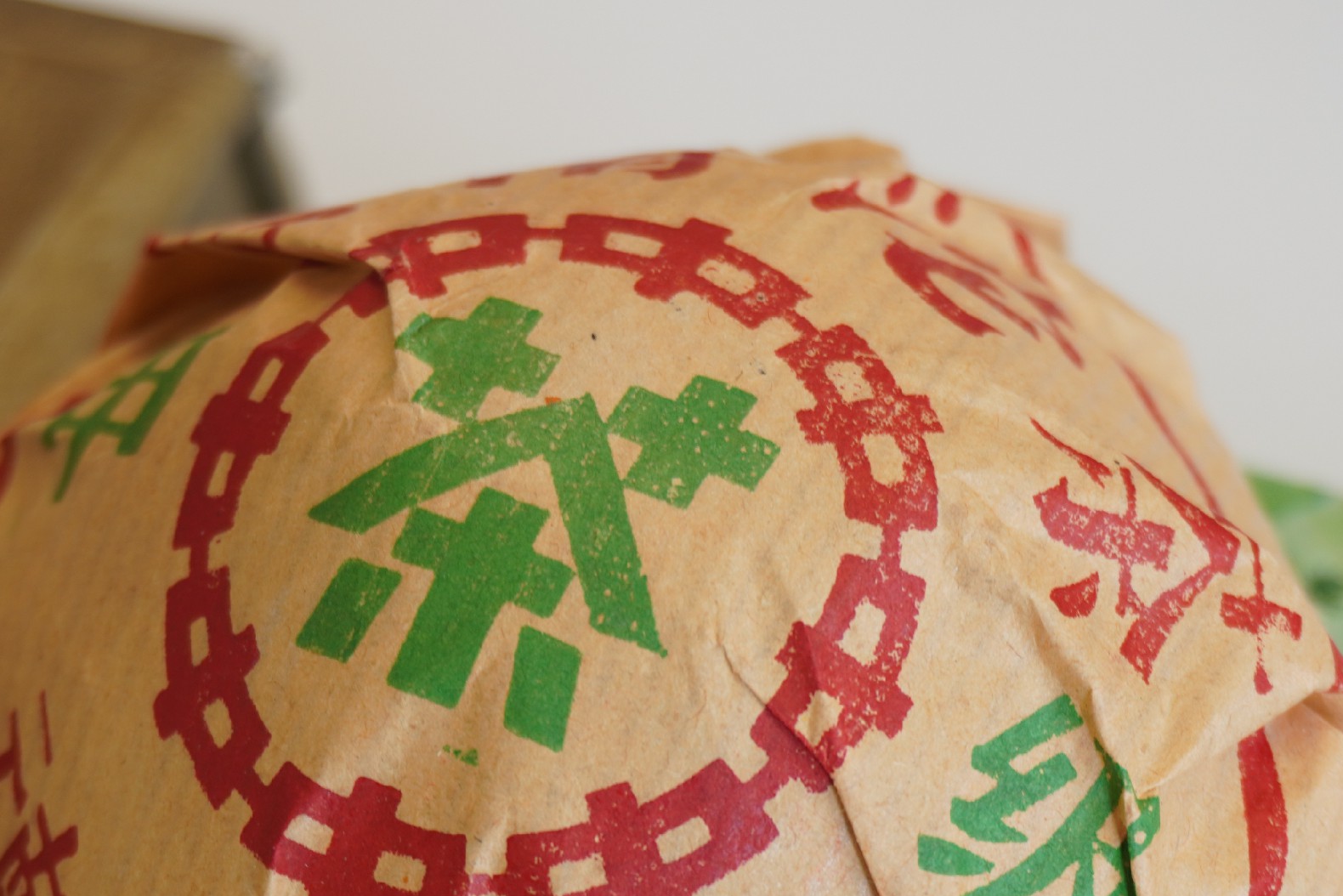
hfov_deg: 18.4
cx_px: 667
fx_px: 4138
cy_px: 794
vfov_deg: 12.3
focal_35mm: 111
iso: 100
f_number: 5.6
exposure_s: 1/30
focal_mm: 41
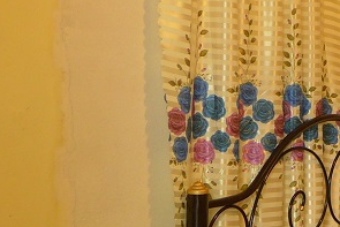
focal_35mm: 104
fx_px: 983
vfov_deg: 13.1
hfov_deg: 19.1
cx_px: 338
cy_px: 168
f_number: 1.4
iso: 160
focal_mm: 4.7
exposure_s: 1/60
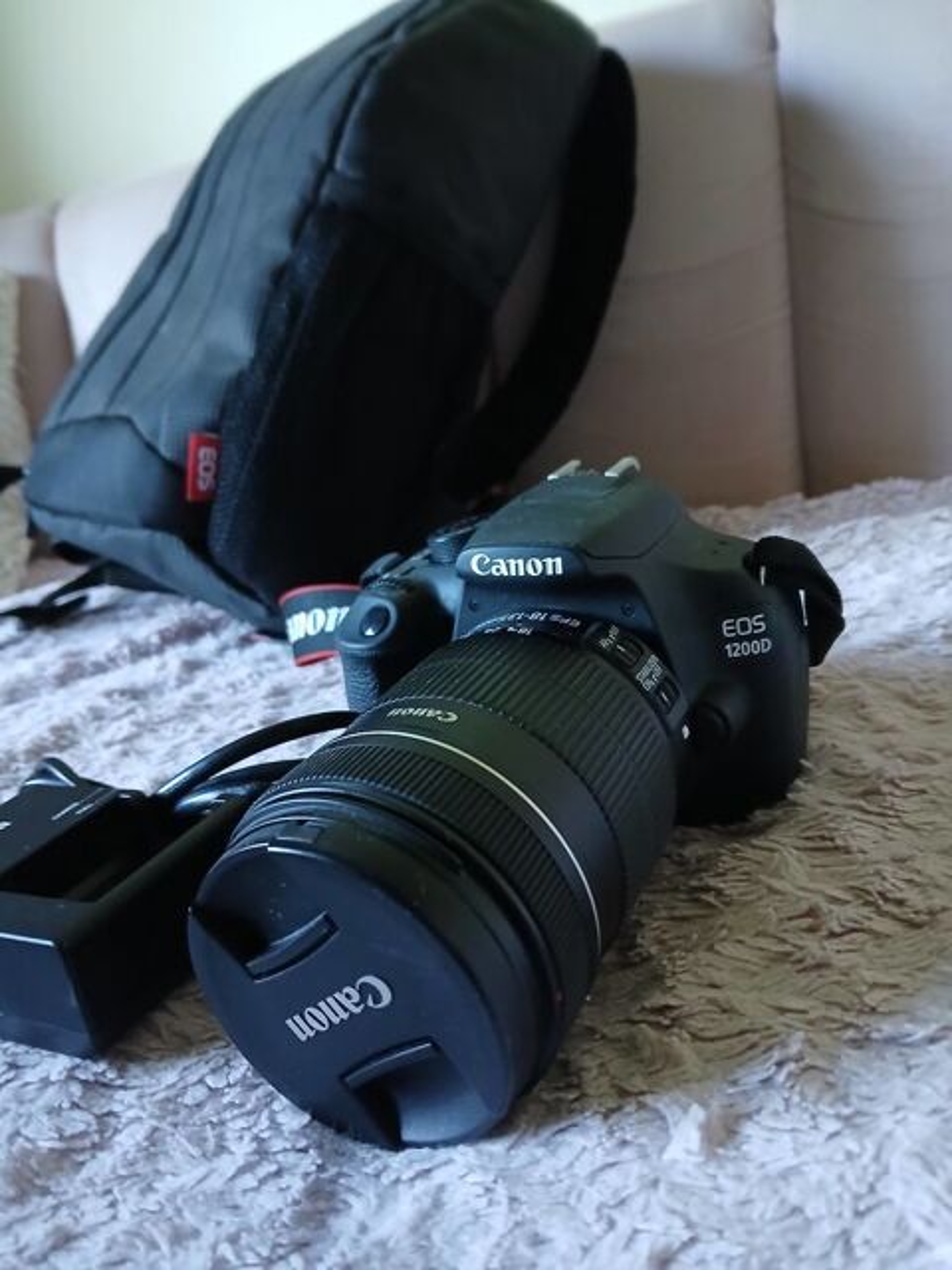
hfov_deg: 53.1
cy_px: 635
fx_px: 953
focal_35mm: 26
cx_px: 476
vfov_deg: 67.3
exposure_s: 1/20
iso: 500
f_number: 1.8
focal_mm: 3.98
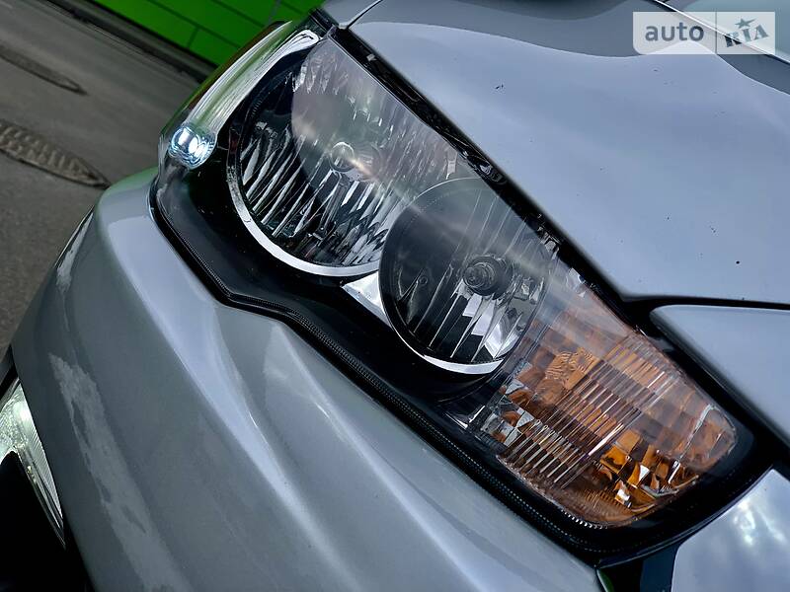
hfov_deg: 36.8
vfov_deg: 28.0
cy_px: 296
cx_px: 395
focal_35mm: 52
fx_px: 1187
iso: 16
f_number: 2.4
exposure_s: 1/564
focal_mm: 6
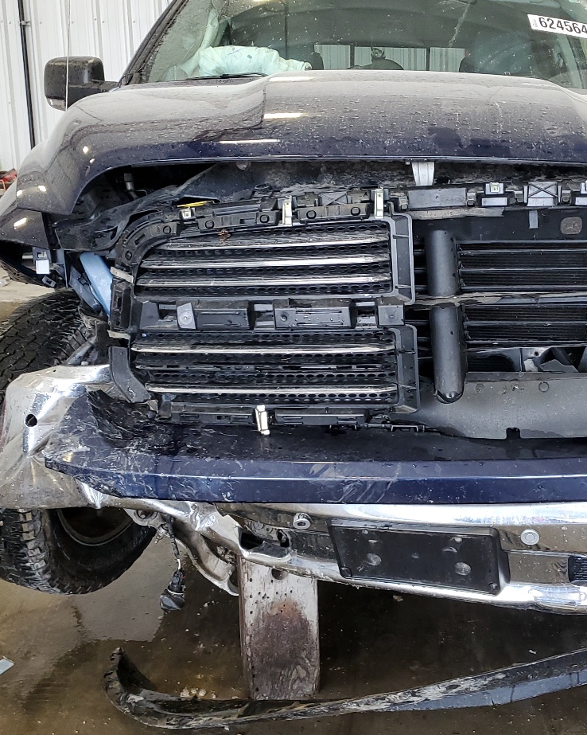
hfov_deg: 33.8
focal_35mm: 44
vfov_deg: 42.0
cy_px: 346
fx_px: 956
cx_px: 402
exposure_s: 1/120
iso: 91
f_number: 1.5
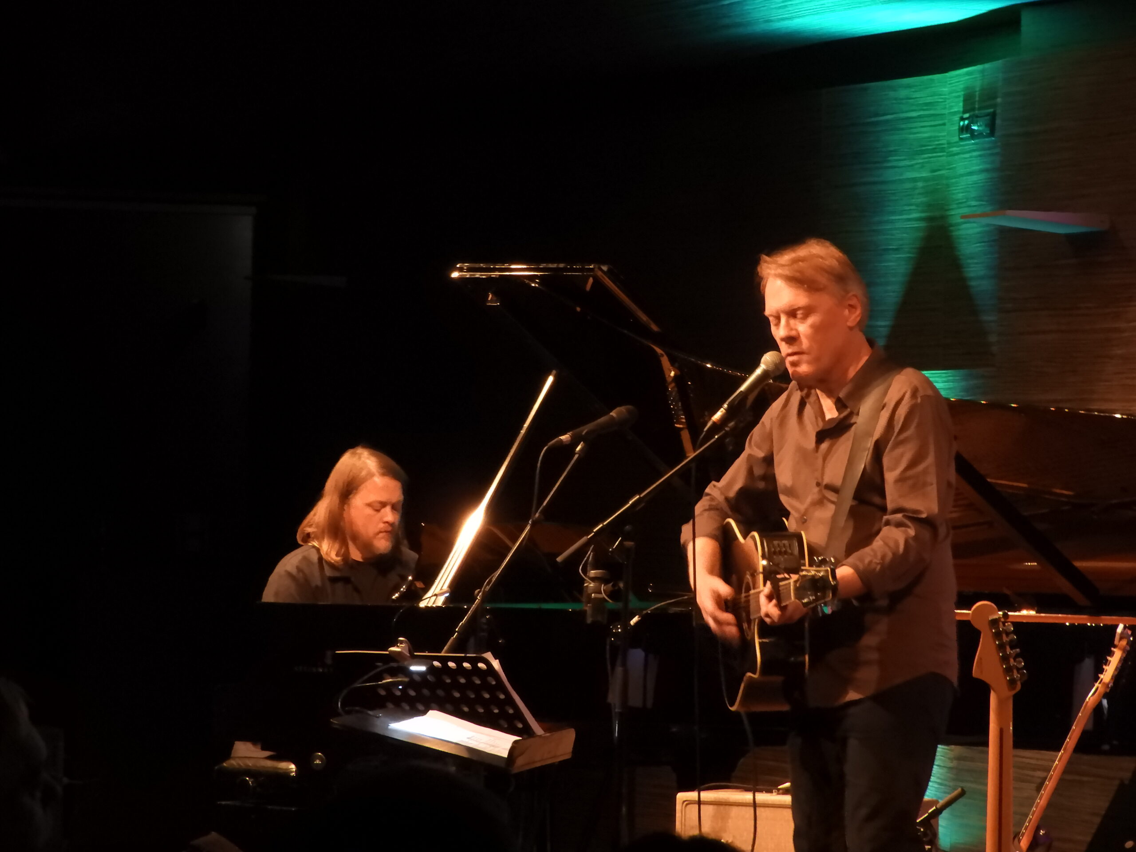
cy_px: 426
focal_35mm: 180
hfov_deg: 11.0
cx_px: 568
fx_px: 5907
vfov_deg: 8.2
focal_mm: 32.2
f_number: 5.3
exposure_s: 1/15
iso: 1600
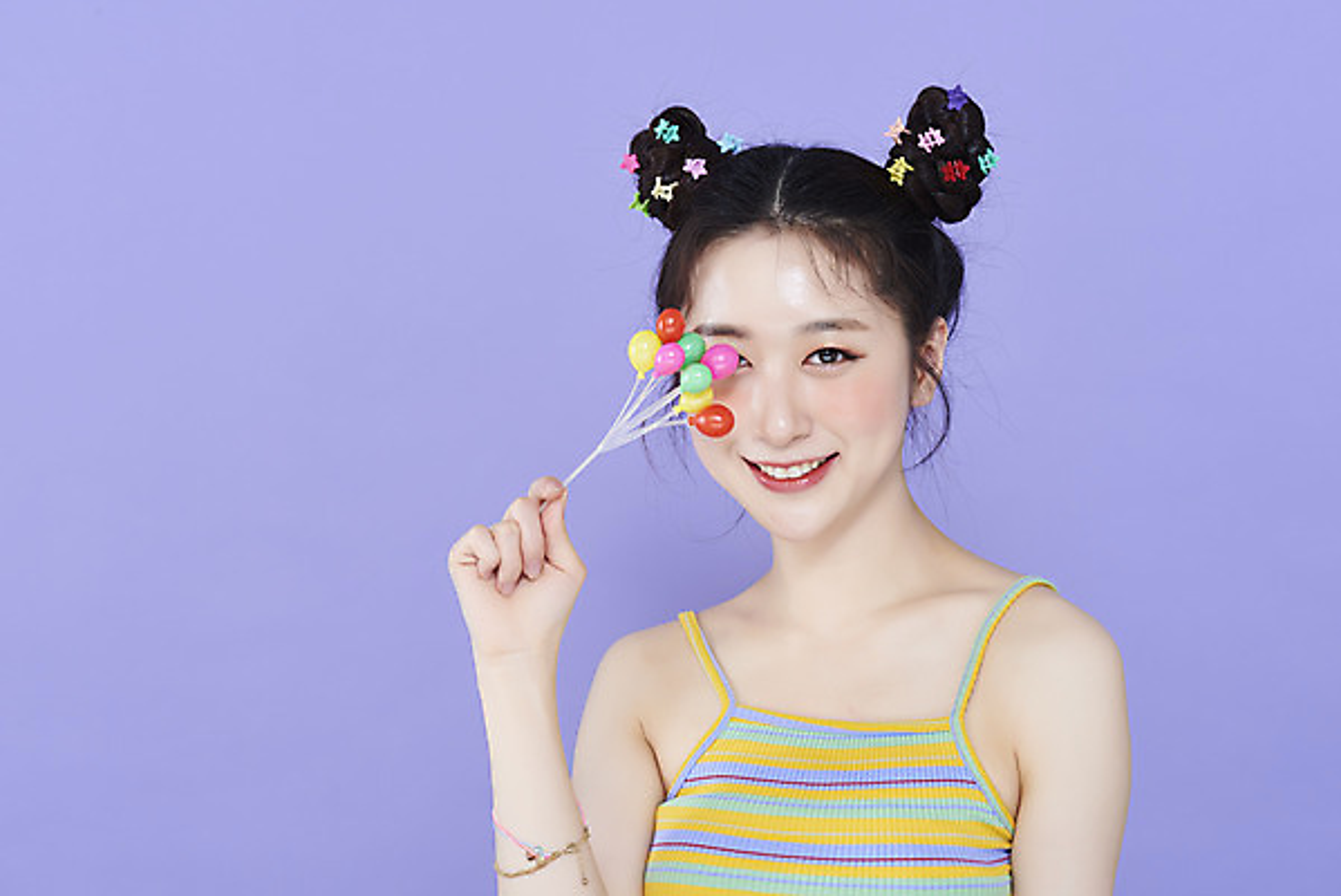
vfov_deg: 13.1
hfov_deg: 19.4
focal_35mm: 105
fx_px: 3913
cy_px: 448
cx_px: 670
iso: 64
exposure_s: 1/125
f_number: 11
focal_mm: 105
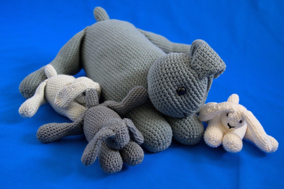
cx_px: 142
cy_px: 94
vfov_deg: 31.2
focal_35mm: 43
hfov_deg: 45.4
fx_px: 339
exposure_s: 1/160
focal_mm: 29
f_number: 3.3
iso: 1100
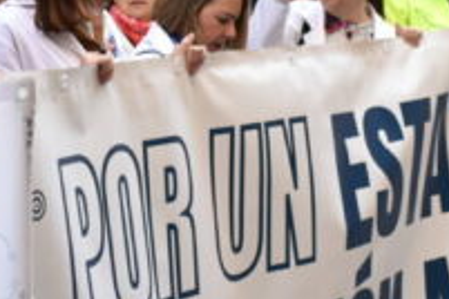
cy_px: 176
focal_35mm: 132
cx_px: 185
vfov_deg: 10.4
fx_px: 1645
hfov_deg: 15.5
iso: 400
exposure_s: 1/80
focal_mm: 23
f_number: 4.5
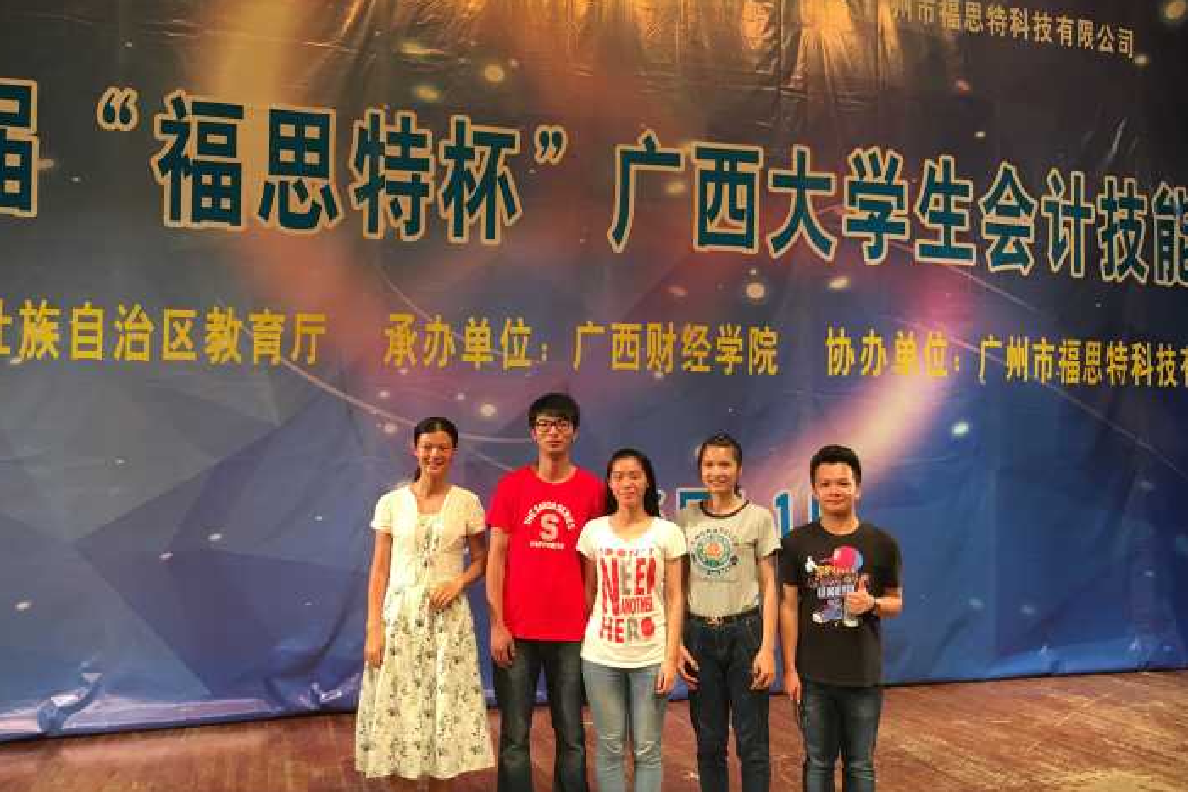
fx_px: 1023
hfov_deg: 60.3
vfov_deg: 42.3
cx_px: 593
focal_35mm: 31
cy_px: 371
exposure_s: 1/33
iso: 50
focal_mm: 4.15
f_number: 2.2
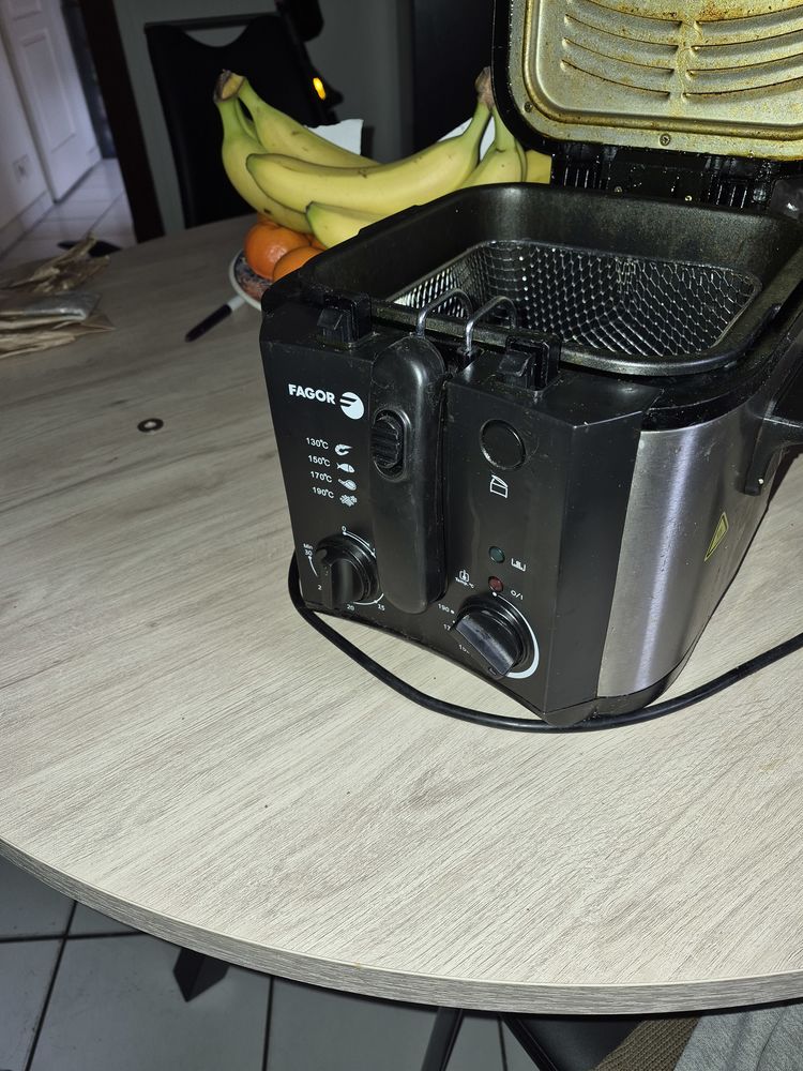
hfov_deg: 58.9
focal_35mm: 23
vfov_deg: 73.9
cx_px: 402
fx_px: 711
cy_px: 536
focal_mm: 5.4
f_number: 1.8
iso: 50
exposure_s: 1/50
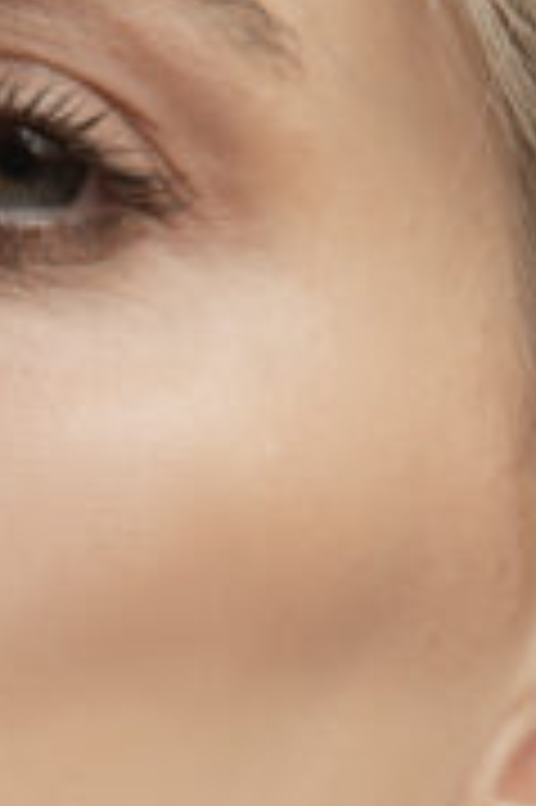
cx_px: -25
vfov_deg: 4.3
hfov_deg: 2.9
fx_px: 10695
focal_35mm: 478
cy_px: 905
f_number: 13
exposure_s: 1/125
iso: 125
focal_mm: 105
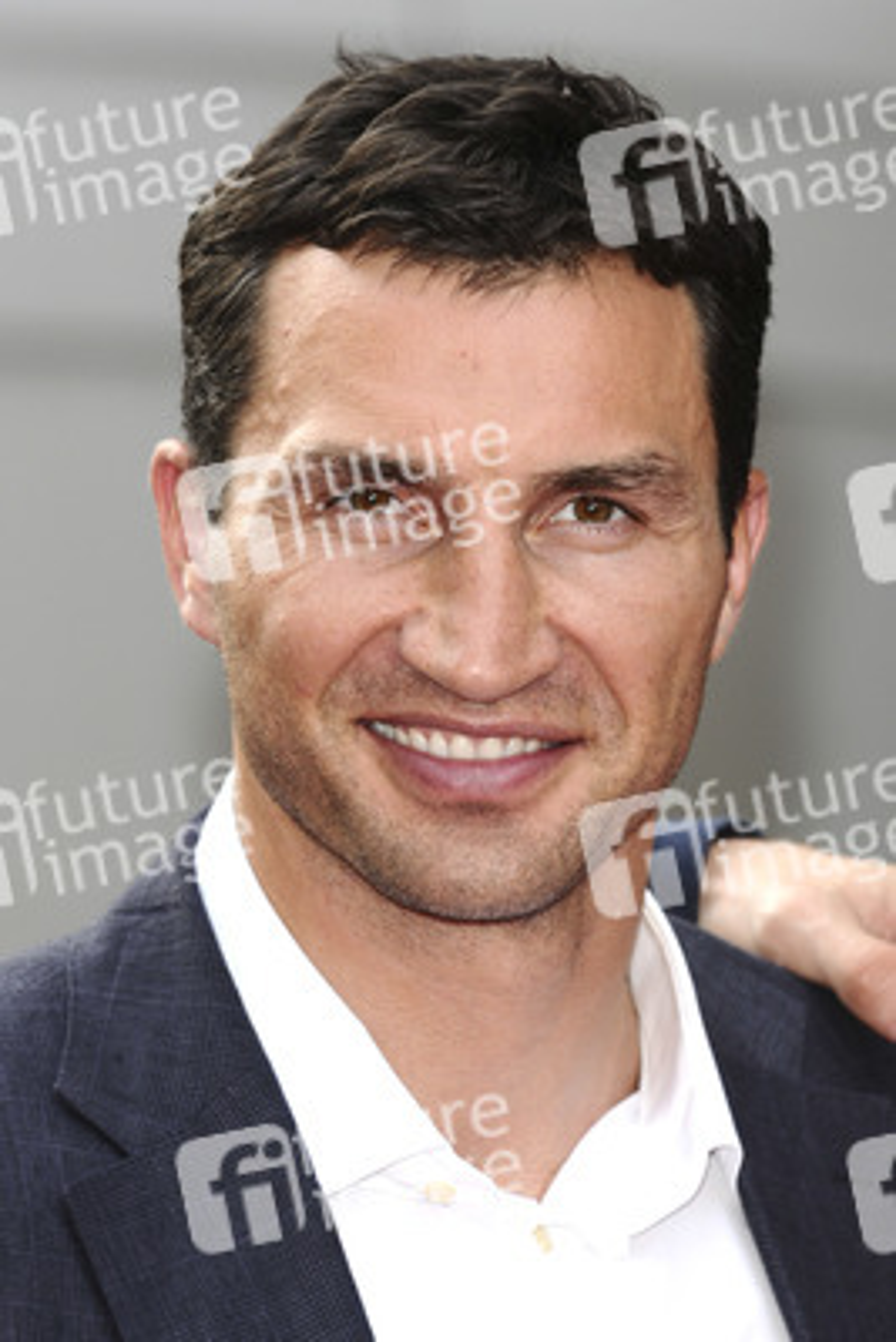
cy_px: 671
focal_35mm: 300
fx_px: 11189
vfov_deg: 6.9
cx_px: 448
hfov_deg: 4.6
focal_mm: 200
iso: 320
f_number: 5
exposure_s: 1/250
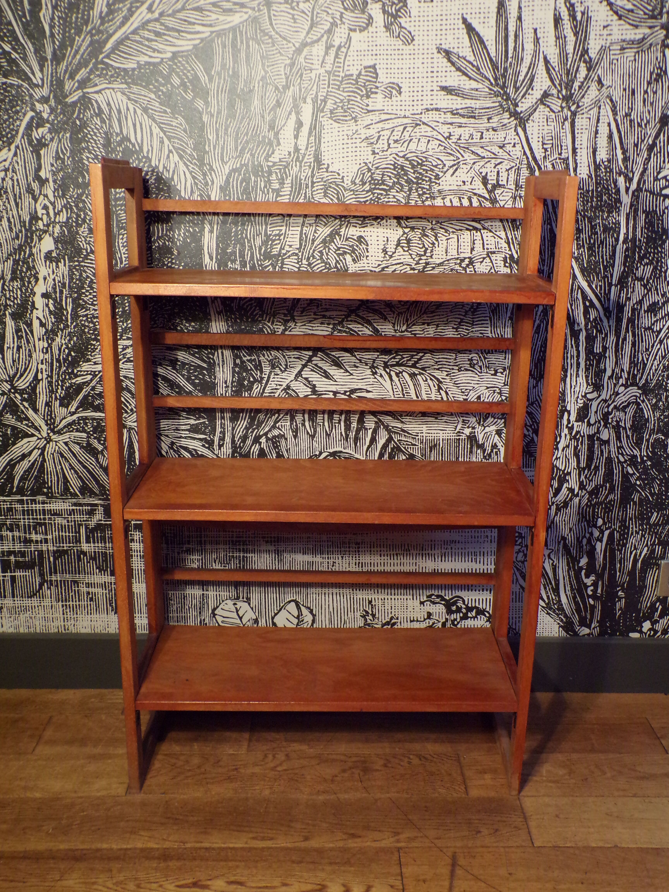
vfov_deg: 56.8
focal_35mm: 32
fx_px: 825
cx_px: 334
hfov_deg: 44.2
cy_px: 446
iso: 338
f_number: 3.2
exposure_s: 1/17
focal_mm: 5.8
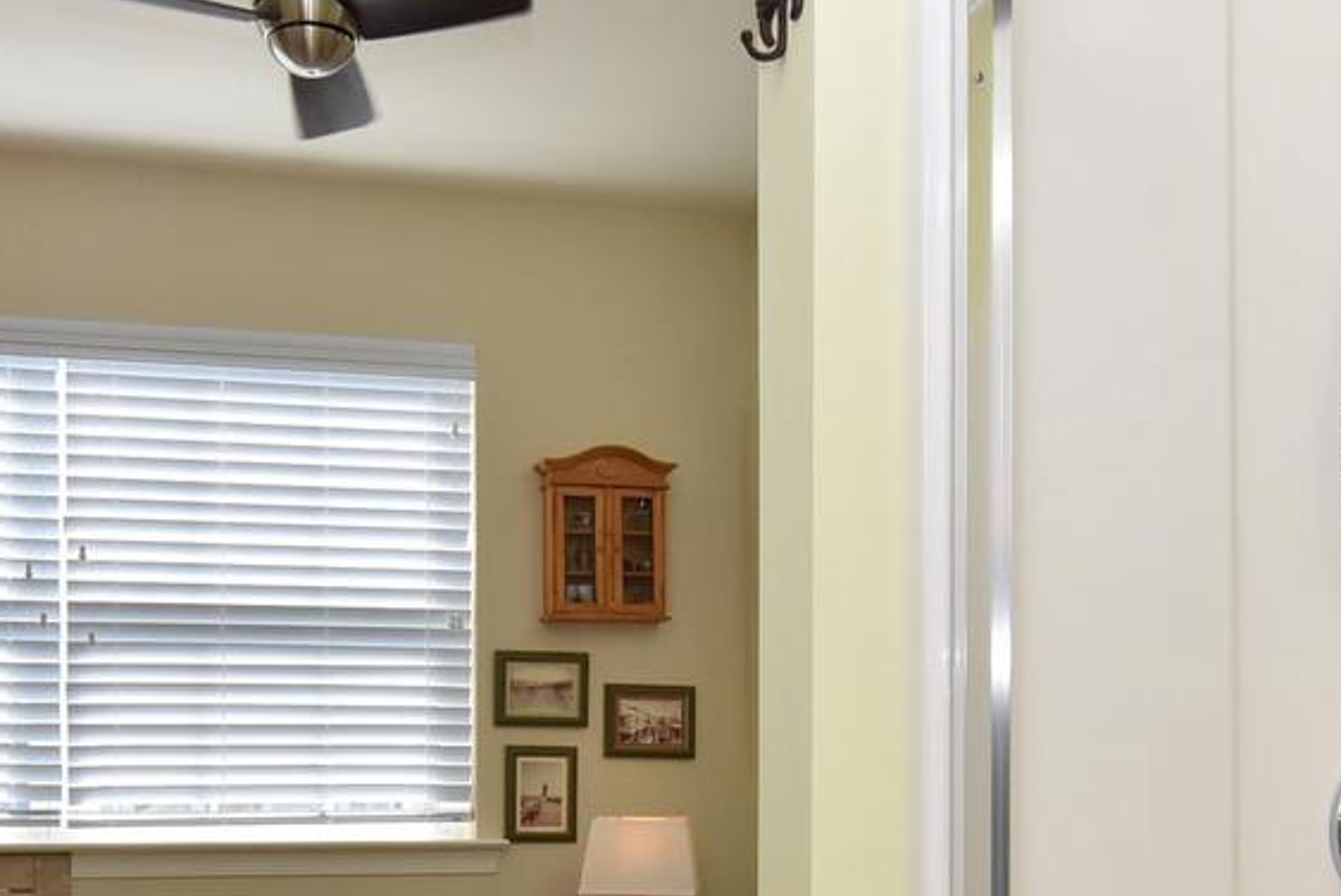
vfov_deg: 28.0
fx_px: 1714
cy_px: 841
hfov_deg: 42.6
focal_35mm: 46
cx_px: 557
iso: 800
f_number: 13
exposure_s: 1/200
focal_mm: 12
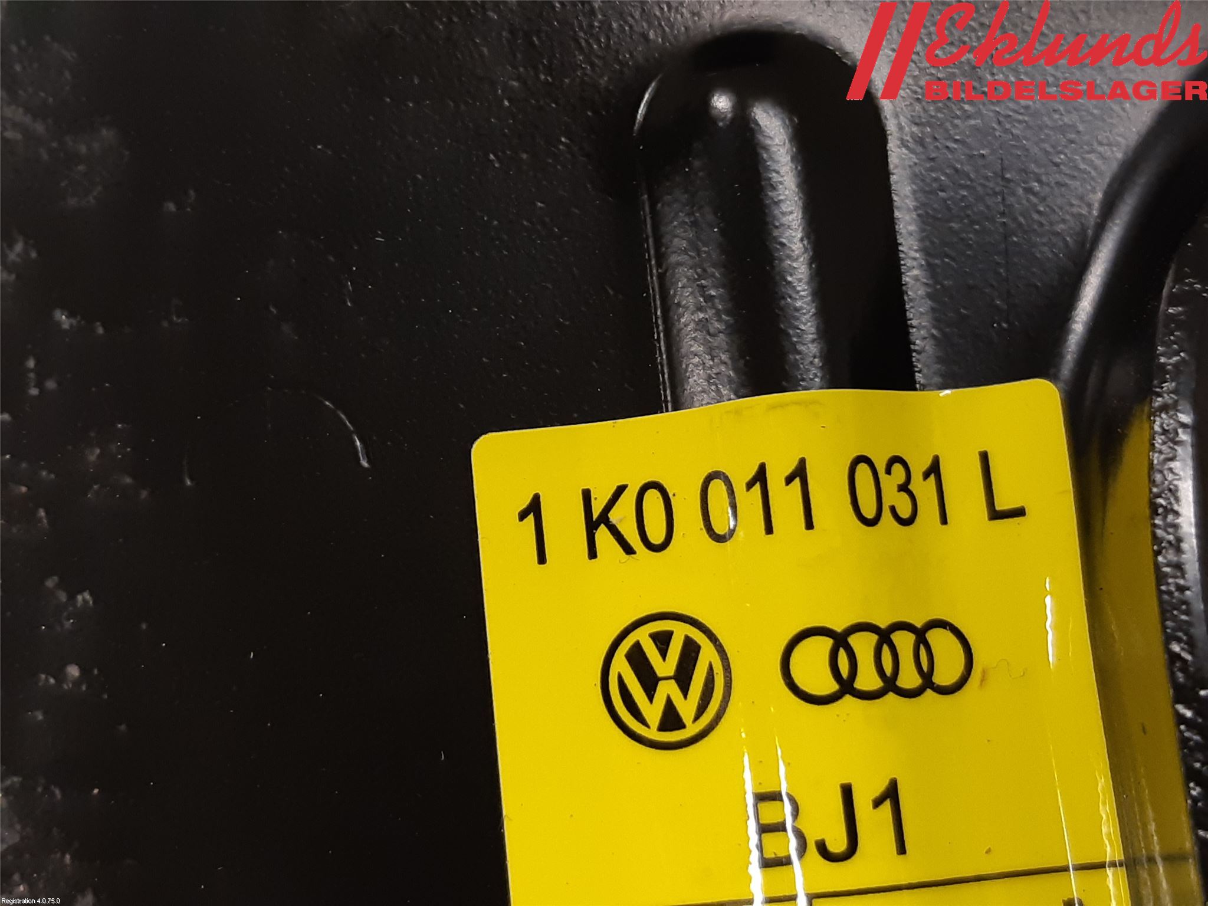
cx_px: 604
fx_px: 907
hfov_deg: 67.3
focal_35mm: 26
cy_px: 453
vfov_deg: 53.1
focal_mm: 3.93
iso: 100
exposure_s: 1/50
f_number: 1.7
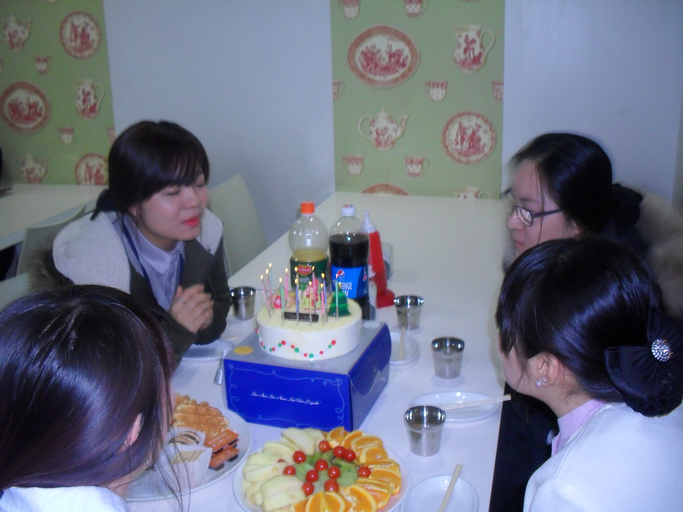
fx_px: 750
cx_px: 342
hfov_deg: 49.0
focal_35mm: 38
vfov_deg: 37.7
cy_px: 256
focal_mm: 6.3
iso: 200
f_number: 2.8
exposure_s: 1/45
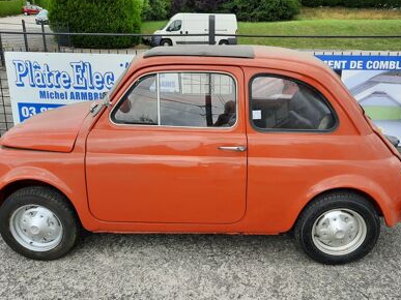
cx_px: 216
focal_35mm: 31
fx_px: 359
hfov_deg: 58.3
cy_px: 140
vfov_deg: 45.4
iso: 32
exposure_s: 1/524
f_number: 2
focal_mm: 4.6
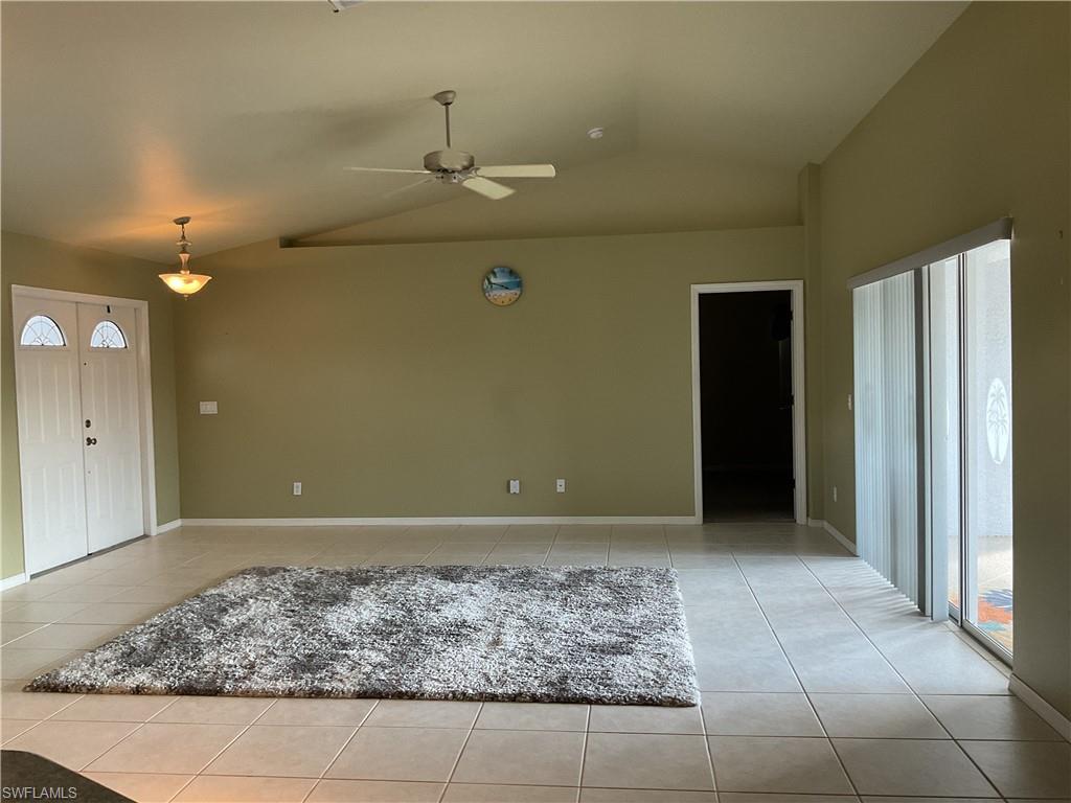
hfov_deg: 61.7
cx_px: 536
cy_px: 402
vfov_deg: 48.2
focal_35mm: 29
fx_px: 897
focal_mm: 3
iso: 100
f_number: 1.8
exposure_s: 1/60
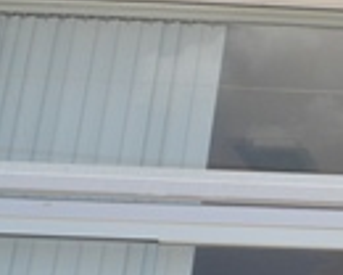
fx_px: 1269
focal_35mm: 125
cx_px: 665
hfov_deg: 13.4
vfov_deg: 12.3
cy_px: 147
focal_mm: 18
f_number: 8
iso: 100
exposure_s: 1/250
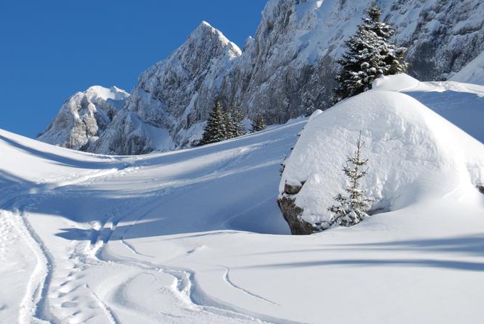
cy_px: 121
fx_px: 1503
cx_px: 173
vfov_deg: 12.3
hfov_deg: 18.3
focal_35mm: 112
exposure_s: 1/320
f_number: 9
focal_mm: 55
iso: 100
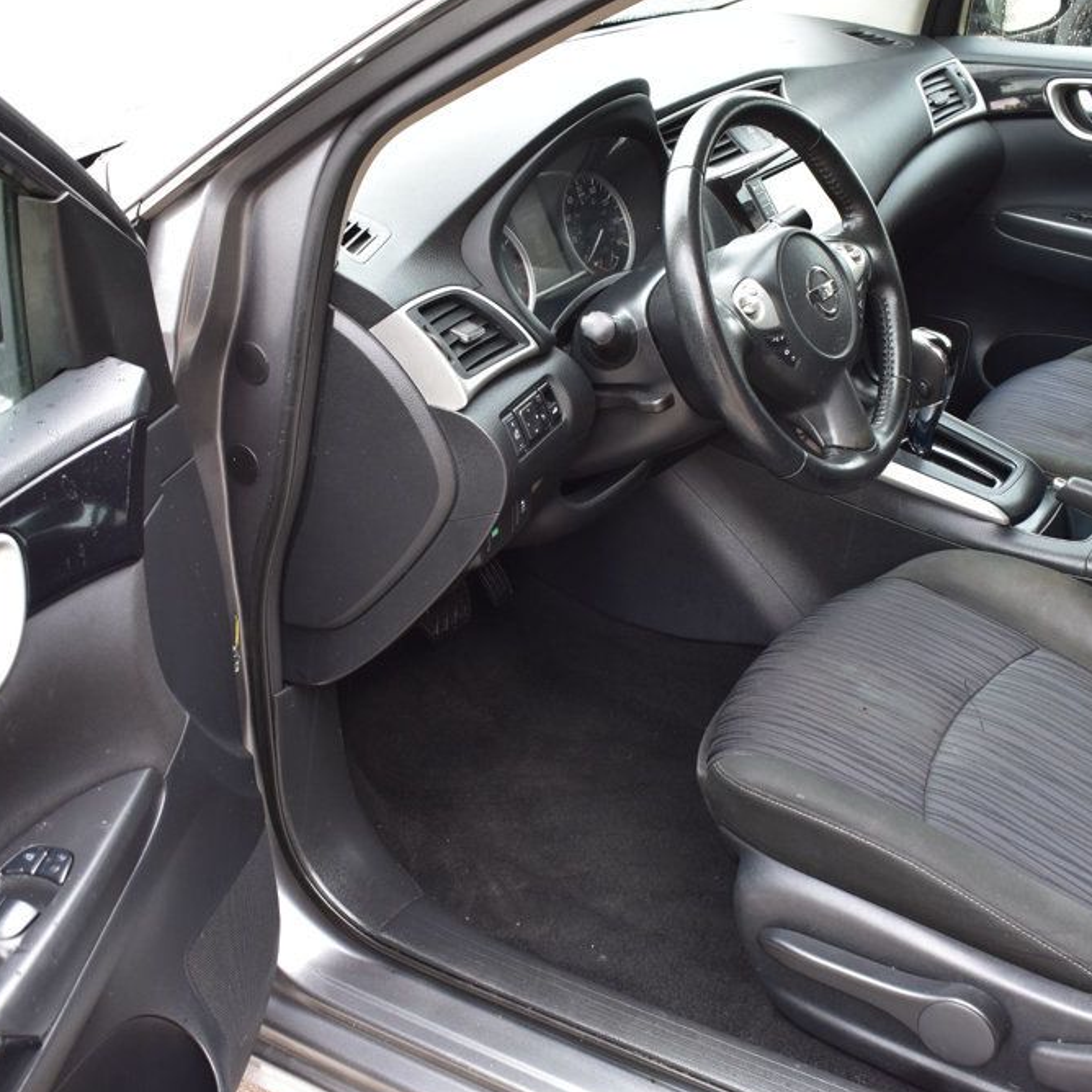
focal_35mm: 43
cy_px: 543
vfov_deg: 39.2
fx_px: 1535
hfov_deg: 39.2
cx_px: 530
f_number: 7.1
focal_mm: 22
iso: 400
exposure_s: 1/30
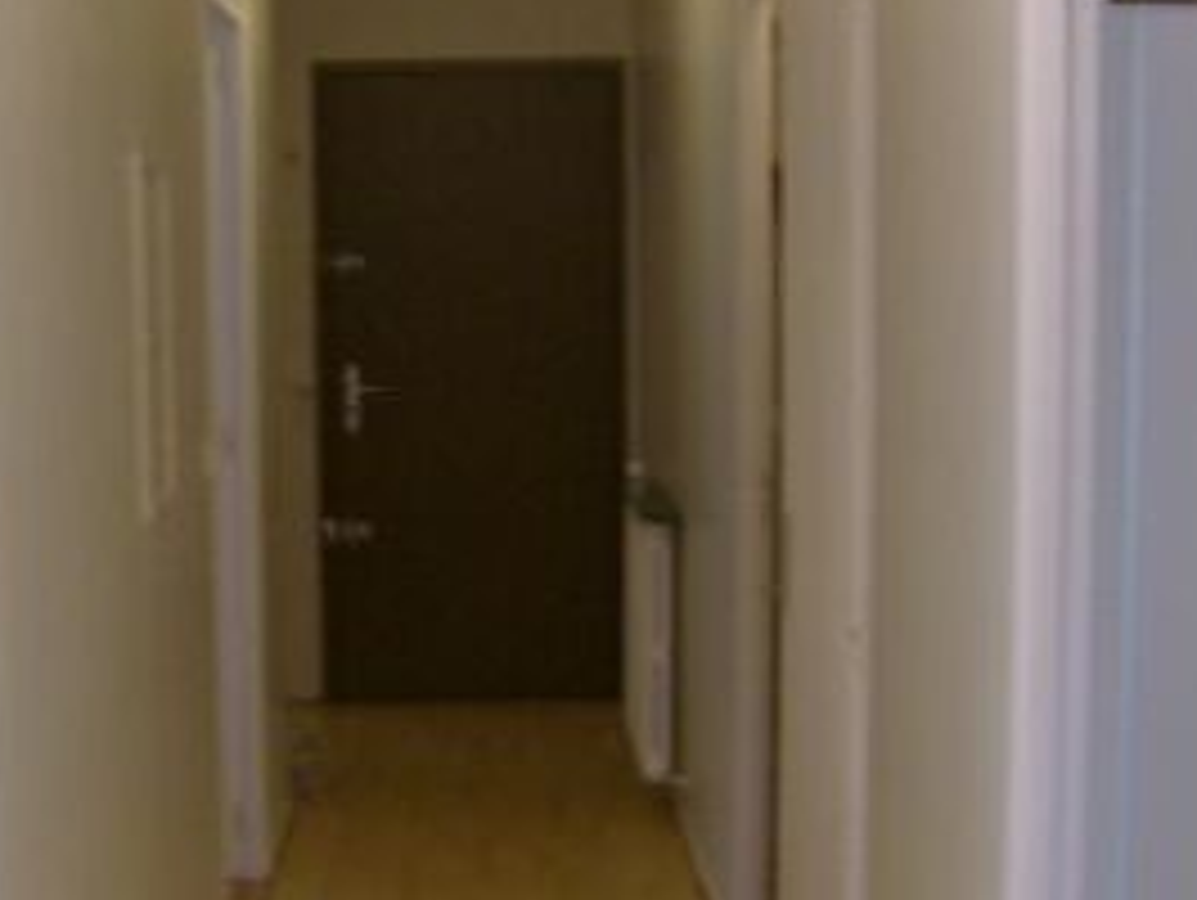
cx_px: 472
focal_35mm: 65
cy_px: 569
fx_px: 2250
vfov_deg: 22.6
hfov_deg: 29.7
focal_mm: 6
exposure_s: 1/8.15
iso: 100
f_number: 4.7
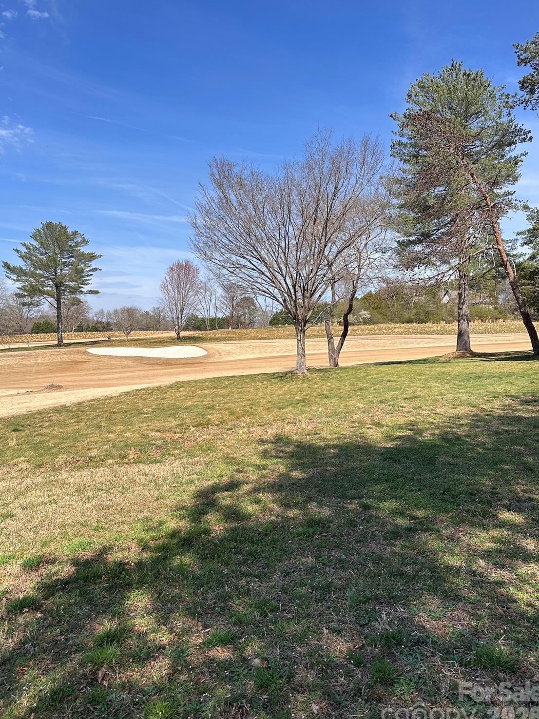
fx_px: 519
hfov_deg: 54.9
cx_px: 265
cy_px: 362
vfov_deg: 69.4
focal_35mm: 25
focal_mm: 6.86
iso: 80
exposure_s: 1/2967
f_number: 1.78
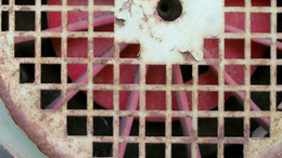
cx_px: 113
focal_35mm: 85
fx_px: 635
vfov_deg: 14.0
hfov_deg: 25.0
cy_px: 10
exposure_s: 1/160
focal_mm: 7.6
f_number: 2.6
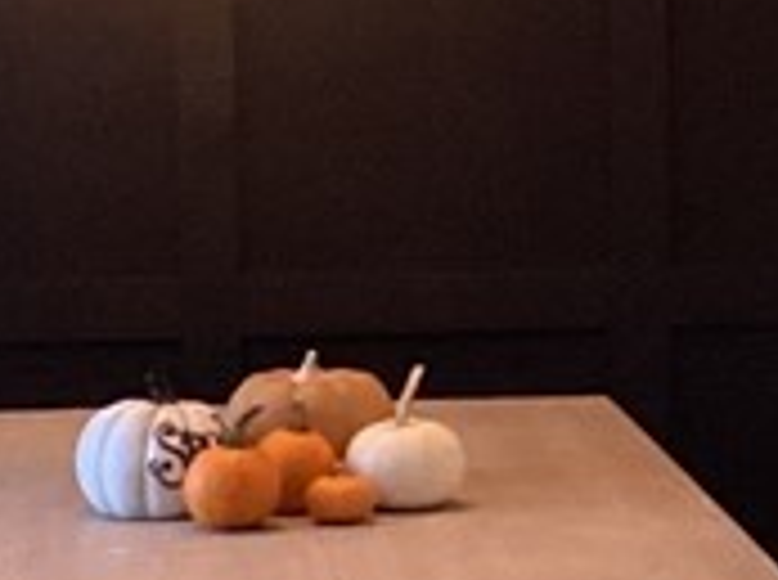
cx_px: 827
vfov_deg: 8.0
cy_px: 288
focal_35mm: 184
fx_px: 4127
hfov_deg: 10.7
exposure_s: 1/30
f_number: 2.4
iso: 500
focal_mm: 3.3
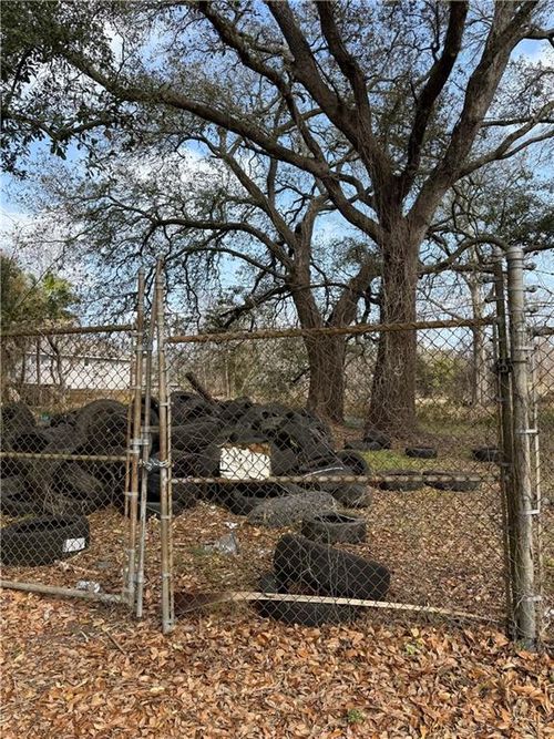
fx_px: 512
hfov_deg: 56.8
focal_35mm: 24
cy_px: 370
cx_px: 277
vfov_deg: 71.6
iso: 80
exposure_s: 1/1437
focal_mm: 6.76
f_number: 1.78
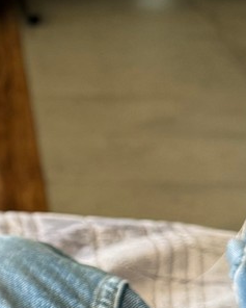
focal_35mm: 113
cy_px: 250
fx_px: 1028
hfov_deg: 12.5
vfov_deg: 16.9
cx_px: -185
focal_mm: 6.76
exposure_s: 1/120
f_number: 1.78
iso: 160
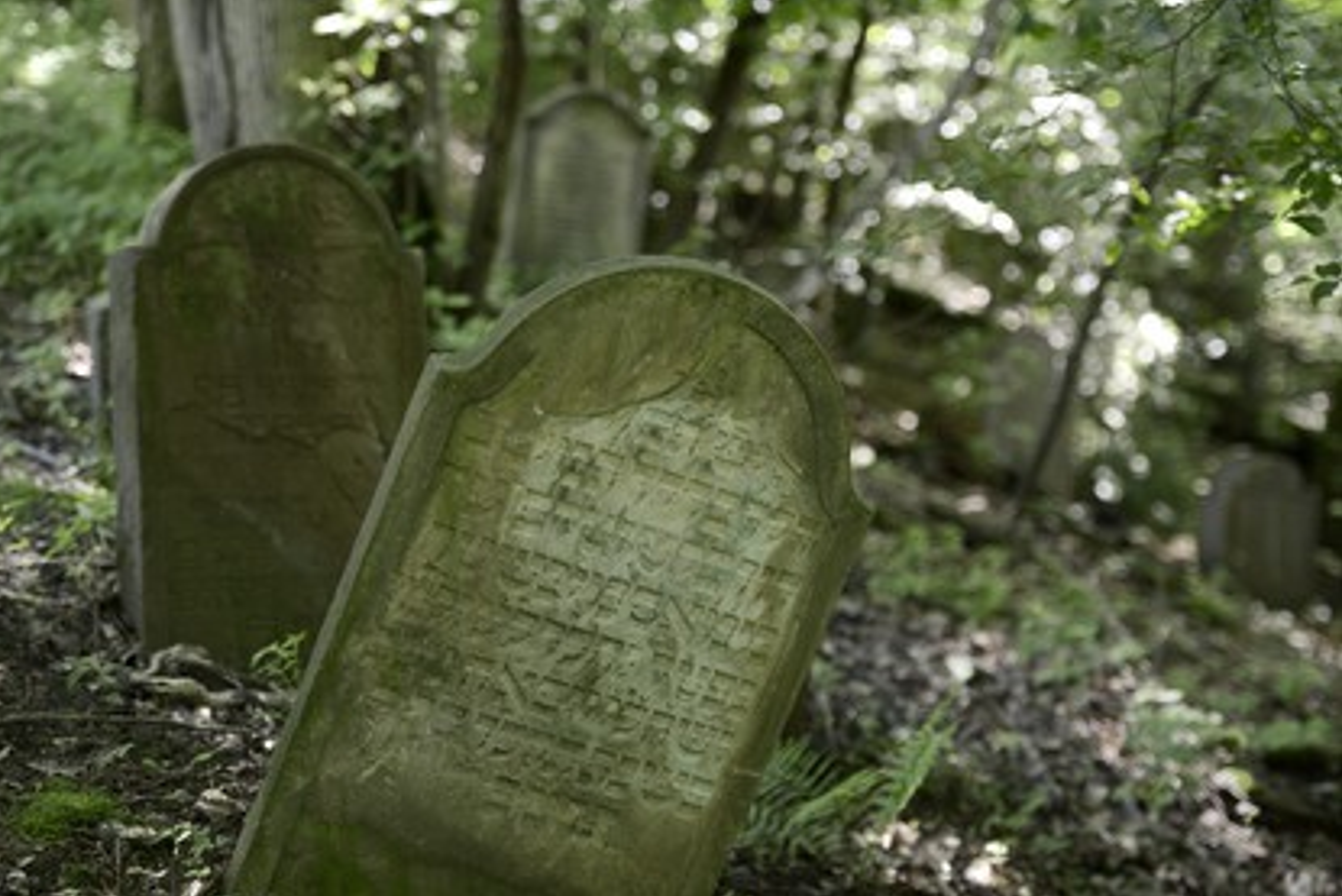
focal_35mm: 83
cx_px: 666
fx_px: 3095
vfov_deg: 16.5
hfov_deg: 24.5
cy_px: 450
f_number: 2.8
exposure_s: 1/160
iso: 800
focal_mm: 82
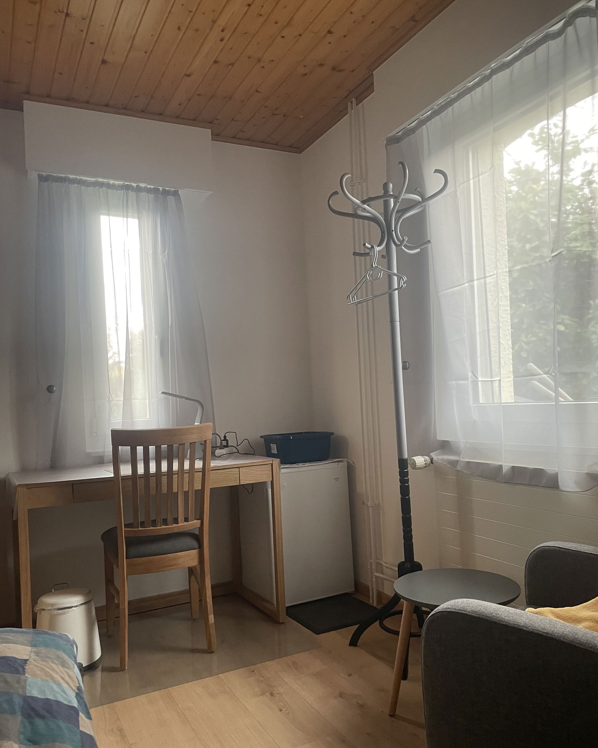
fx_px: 619
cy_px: 402
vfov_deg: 62.1
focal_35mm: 28
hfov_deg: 51.5
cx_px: 308
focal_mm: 4.2
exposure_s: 1/60
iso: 160
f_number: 1.6
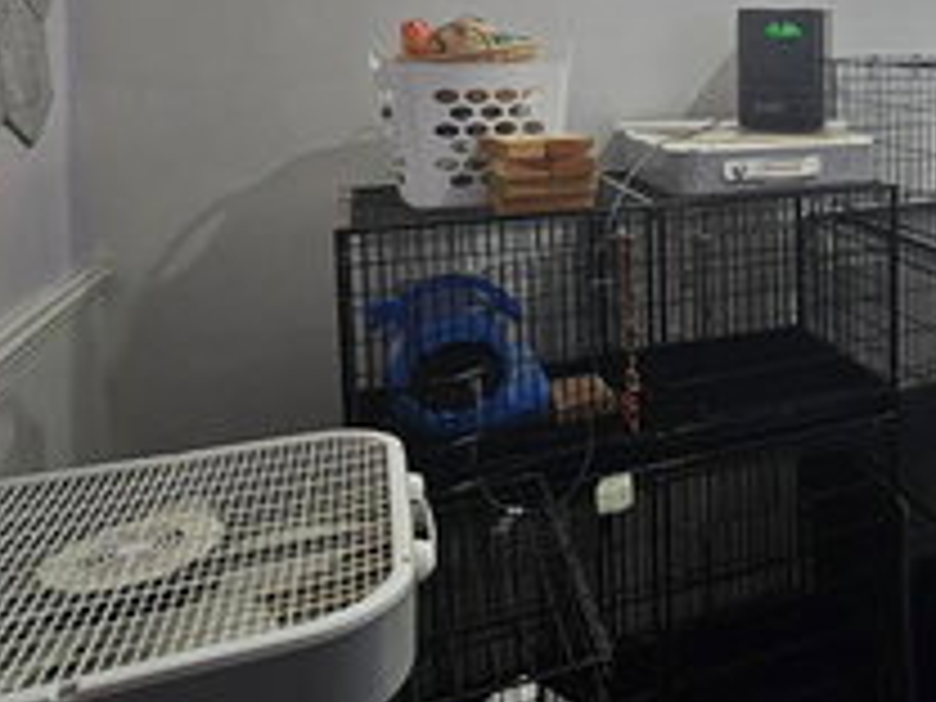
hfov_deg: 48.2
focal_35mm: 32
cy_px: 126
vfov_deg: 41.9
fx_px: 865
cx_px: 909
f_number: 2.2
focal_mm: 2.2
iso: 125
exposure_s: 1/60
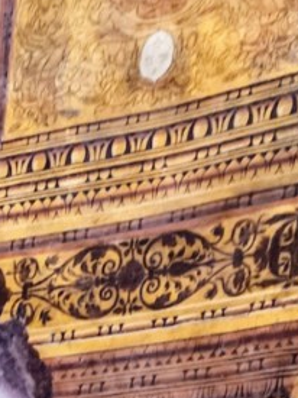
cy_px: 1030
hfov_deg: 9.7
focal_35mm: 134
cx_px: -434
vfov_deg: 11.5
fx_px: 1539
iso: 640
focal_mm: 6.4
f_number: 1.8
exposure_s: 1/25
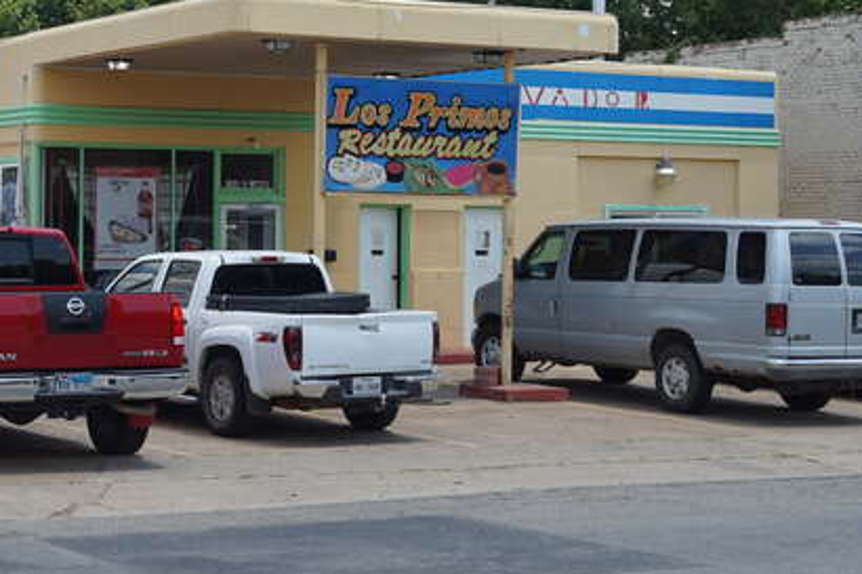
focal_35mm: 82
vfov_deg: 16.6
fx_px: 1963
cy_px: 171
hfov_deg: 24.6
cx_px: 286
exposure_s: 1/160
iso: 100
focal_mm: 28
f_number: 9
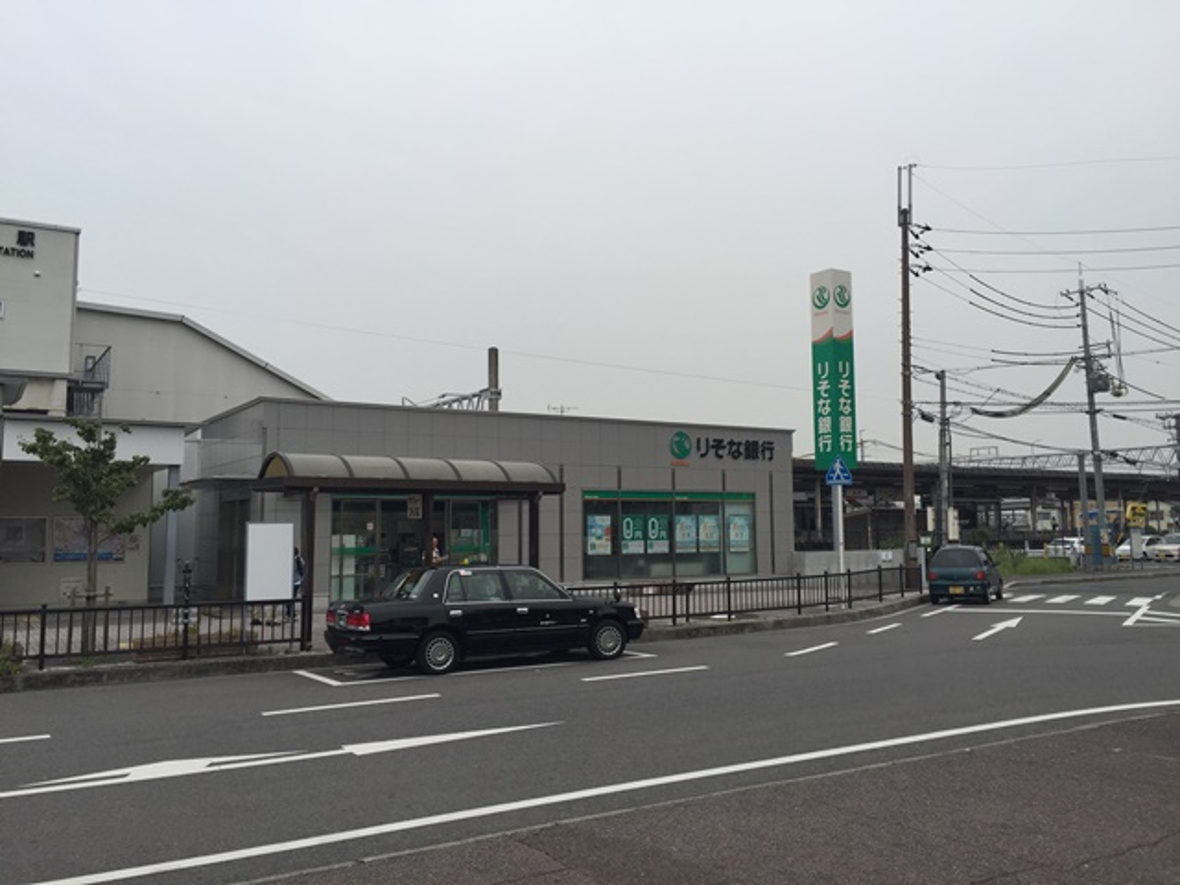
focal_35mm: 29
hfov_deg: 61.7
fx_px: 989
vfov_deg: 48.2
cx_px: 590
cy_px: 442
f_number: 2.2
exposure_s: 1/1364
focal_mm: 4.15
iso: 32
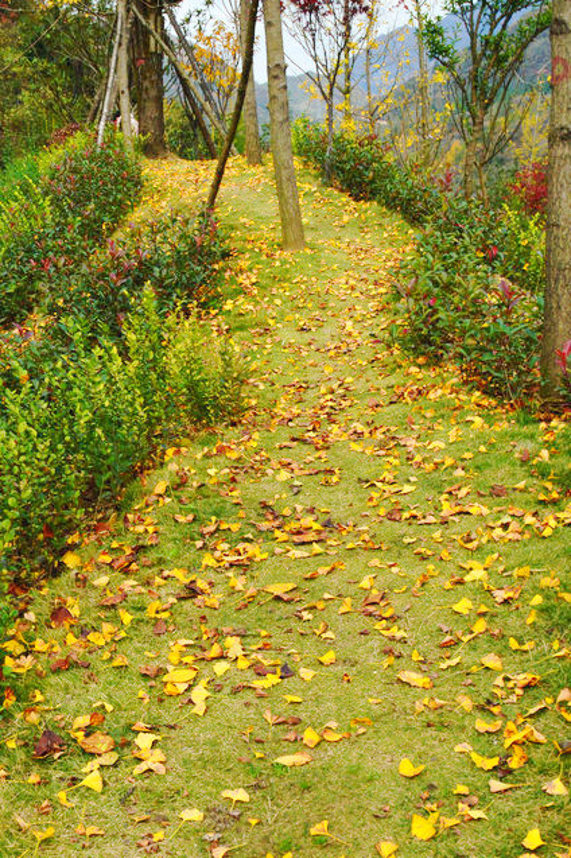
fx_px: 1215
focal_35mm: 51
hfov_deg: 26.1
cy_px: 596
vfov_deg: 38.3
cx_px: 129
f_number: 11
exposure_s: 1/400
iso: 400
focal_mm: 18
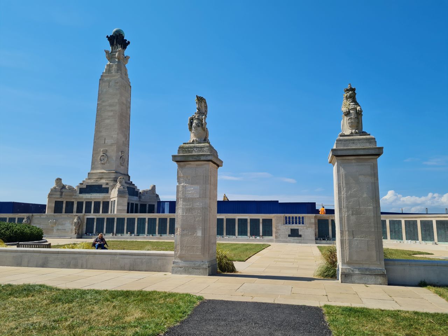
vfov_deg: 53.1
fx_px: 336
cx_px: 224
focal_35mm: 26
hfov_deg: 67.3
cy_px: 168
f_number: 1.8
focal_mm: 5.4
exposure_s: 1/3240
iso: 50
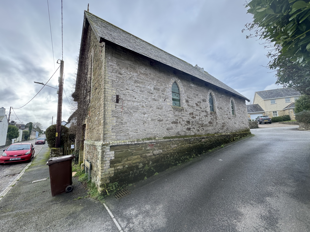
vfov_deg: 85.7
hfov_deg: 102.1
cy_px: 116
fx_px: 125
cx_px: 155
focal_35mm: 14
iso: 40
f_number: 2.2
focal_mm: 2.22
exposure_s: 1/264
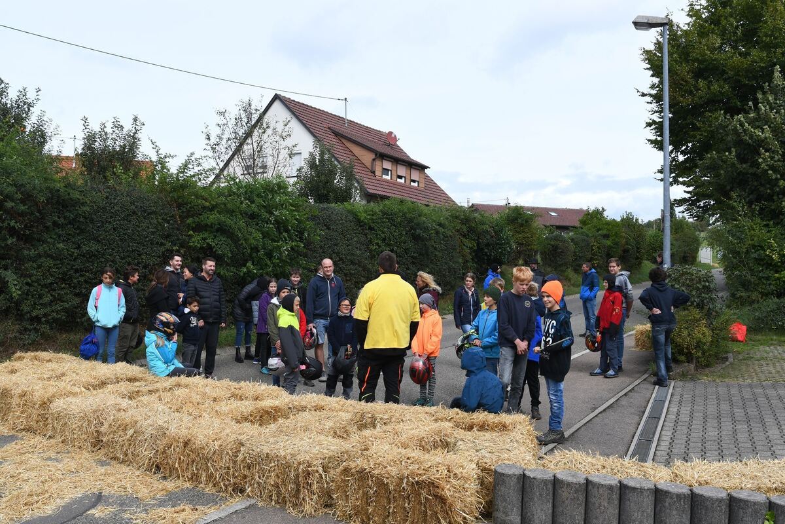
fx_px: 654
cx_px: 392
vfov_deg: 43.6
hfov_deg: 61.9
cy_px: 262
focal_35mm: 30
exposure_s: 1/400
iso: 200
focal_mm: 20
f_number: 8
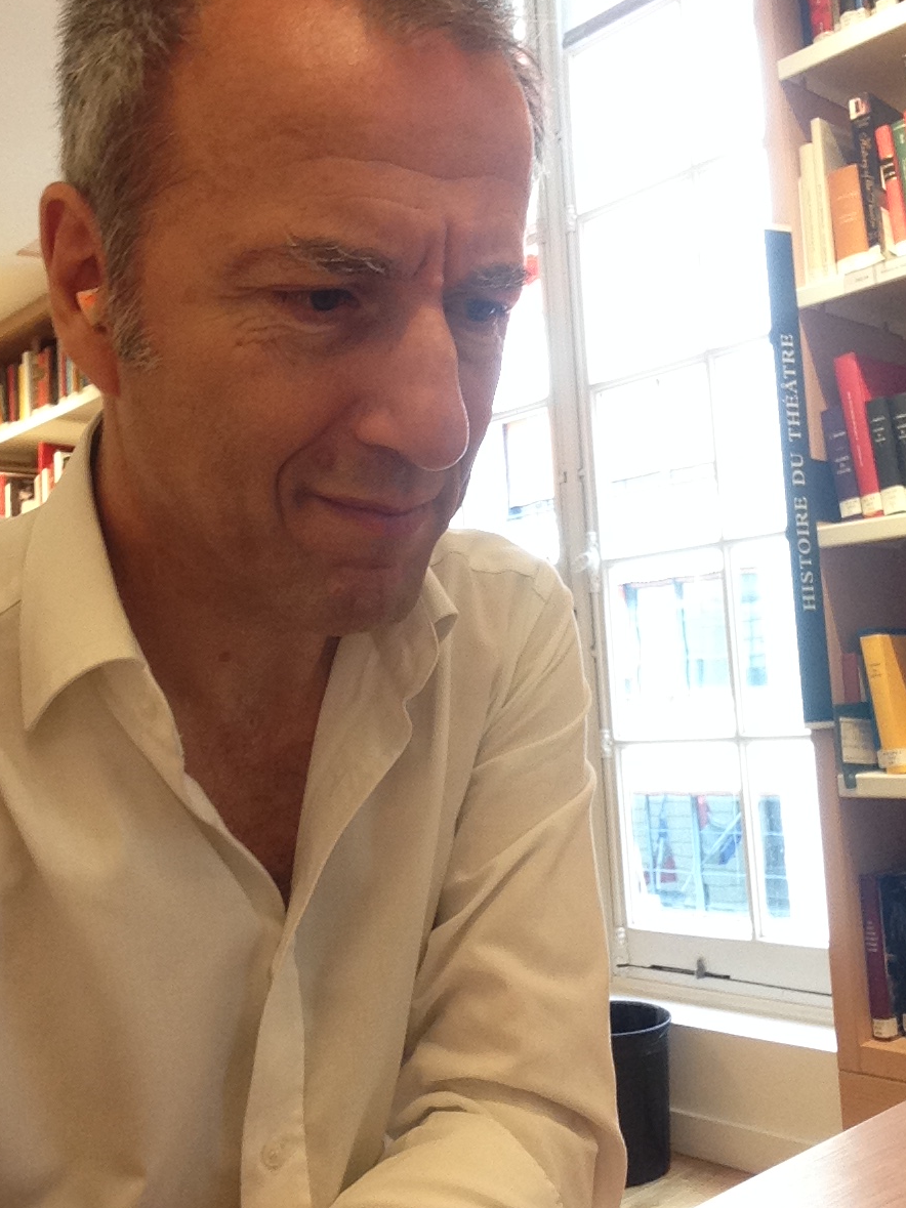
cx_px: 478
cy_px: 575
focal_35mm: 38
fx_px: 1326
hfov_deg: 37.7
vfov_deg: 49.0
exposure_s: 1/30
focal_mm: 2.18
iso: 64
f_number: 2.4
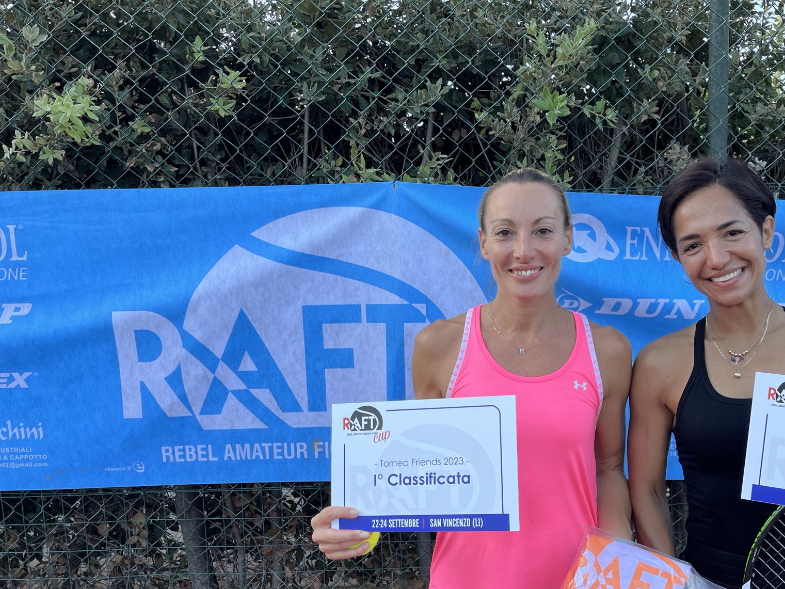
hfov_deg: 51.9
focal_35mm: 35
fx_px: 794
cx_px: 507
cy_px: 351
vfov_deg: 40.5
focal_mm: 5.1
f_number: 1.6
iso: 50
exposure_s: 1/348
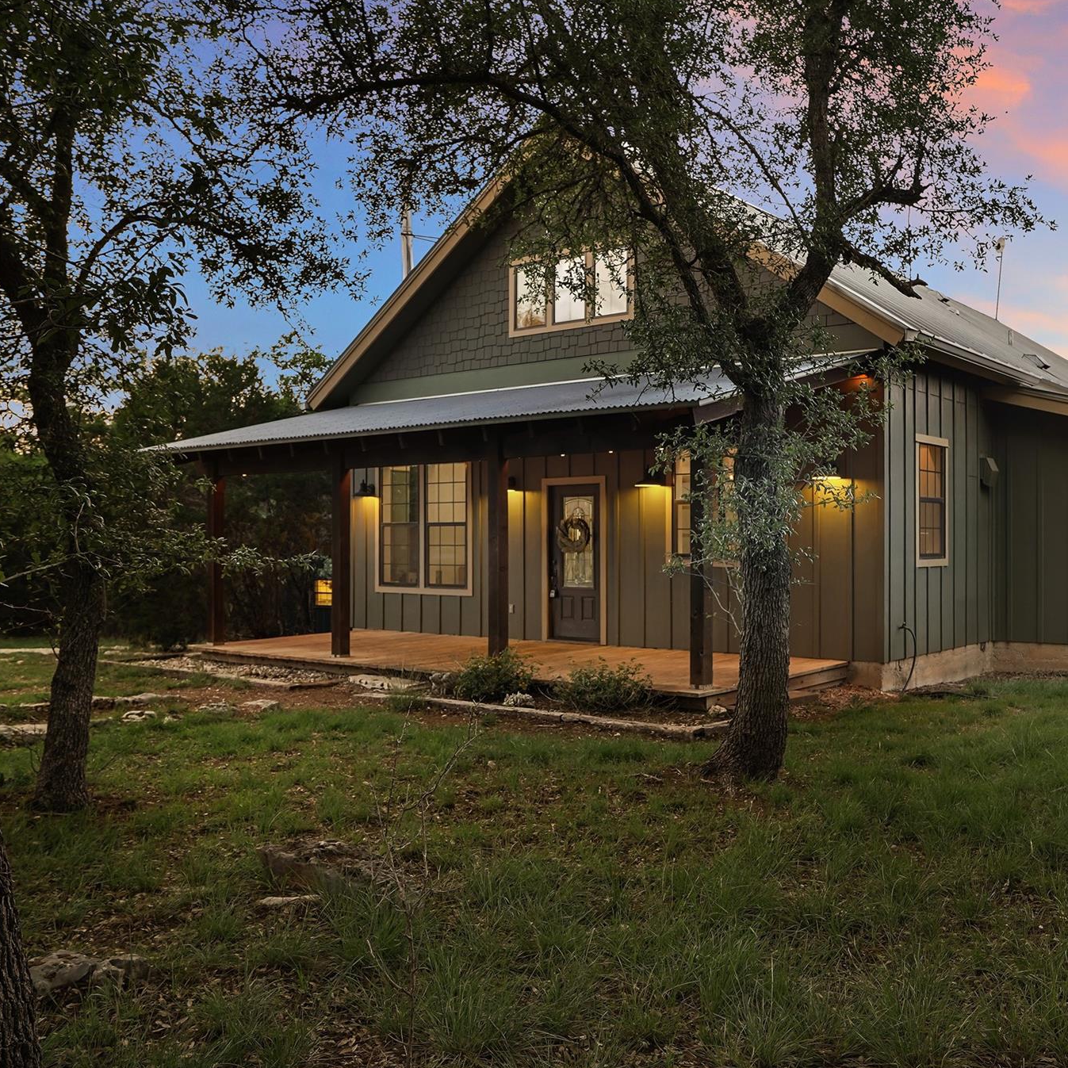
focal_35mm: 31
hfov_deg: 51.8
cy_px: 533
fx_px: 1082
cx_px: 687
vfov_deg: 52.5
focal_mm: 24
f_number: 5.6
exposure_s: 1/25
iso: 640
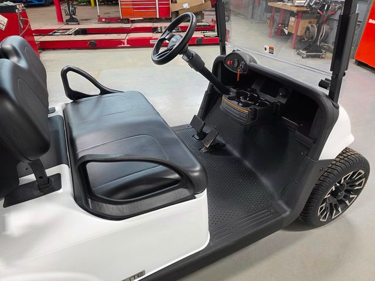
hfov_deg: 73.9
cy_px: 140
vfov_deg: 58.9
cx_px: 188
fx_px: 249
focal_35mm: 23
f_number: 1.7
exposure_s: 1/120
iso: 200
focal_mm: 6.3
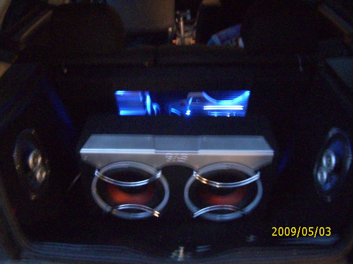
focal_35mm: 32
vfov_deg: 44.2
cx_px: 176
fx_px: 326
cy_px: 132
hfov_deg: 56.8
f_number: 2.9
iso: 400
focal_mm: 5.99
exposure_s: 1
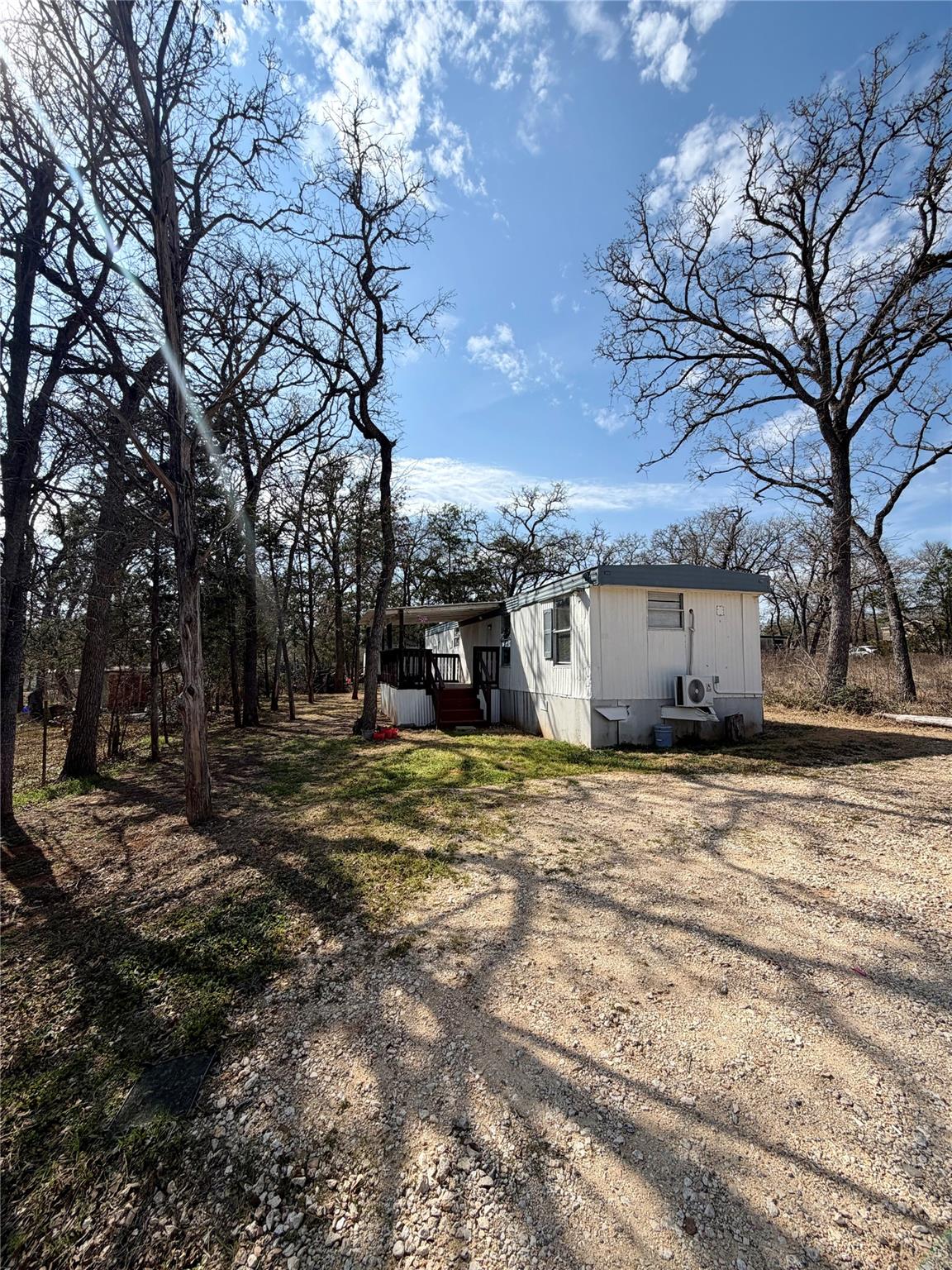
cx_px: 476
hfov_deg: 85.7
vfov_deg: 102.1
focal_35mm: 14
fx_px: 513
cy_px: 635
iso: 20
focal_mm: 2.22
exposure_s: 1/985
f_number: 2.2
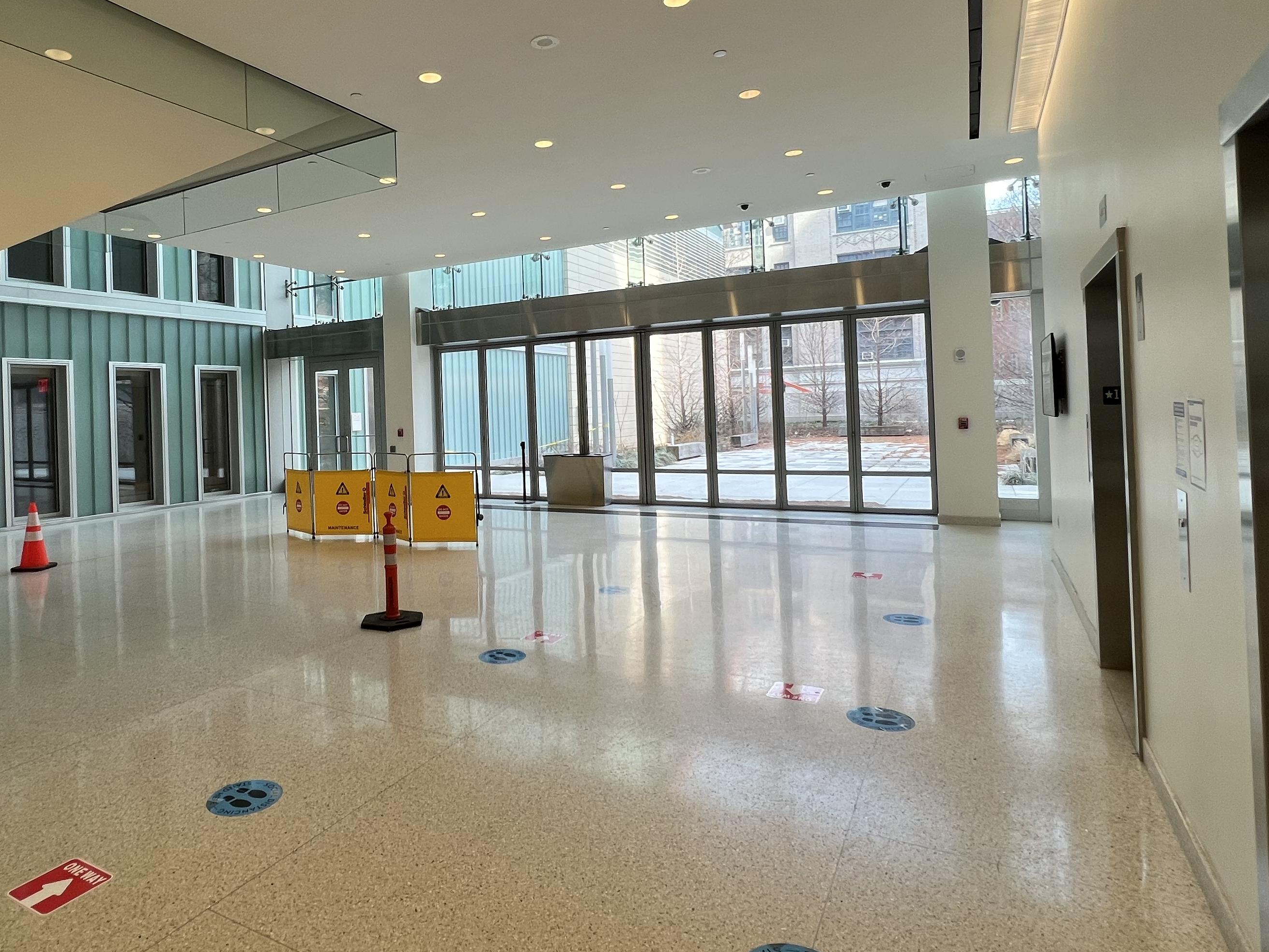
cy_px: 403
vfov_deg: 65.6
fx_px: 733
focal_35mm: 20
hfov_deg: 80.6
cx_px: 495
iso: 40
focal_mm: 1.57
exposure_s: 1/122
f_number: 1.8
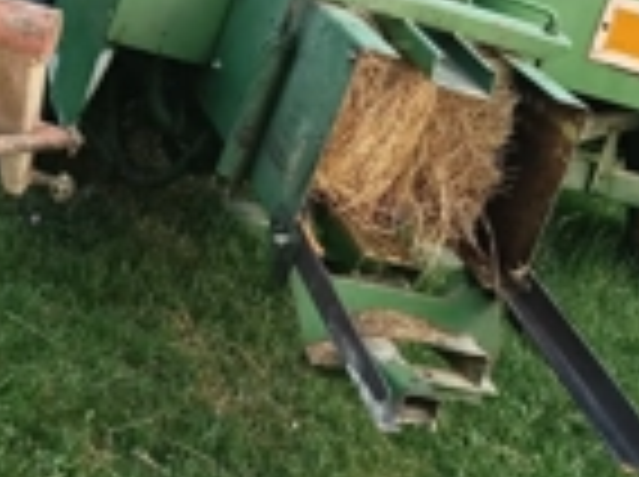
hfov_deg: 25.6
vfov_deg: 18.5
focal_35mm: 76
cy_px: -58
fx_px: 1401
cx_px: 405
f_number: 1.8
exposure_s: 1/100
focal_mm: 3.98
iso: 50
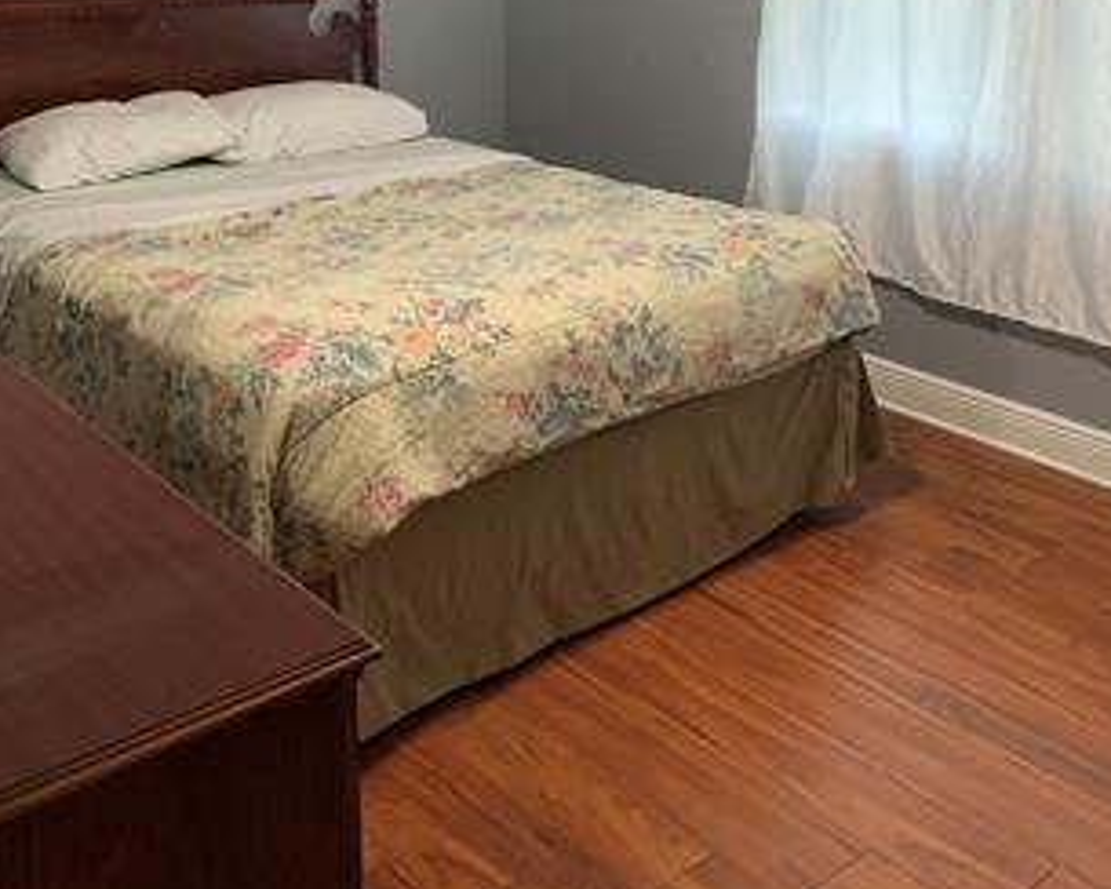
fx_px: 1315
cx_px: 583
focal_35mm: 40
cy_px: 240
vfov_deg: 36.6
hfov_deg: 45.8
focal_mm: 4.25
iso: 250
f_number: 1.8
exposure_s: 1/60
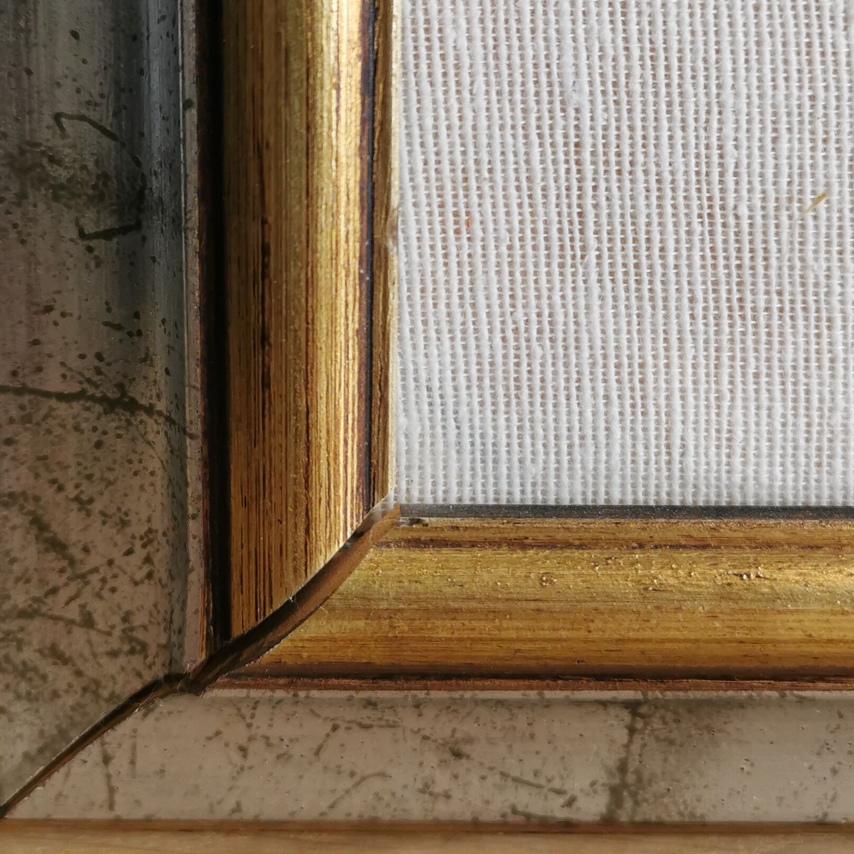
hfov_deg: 31.6
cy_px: 275
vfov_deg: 31.4
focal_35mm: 54
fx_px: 1507
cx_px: 377
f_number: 1.8
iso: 125
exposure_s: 1/50
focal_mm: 5.58
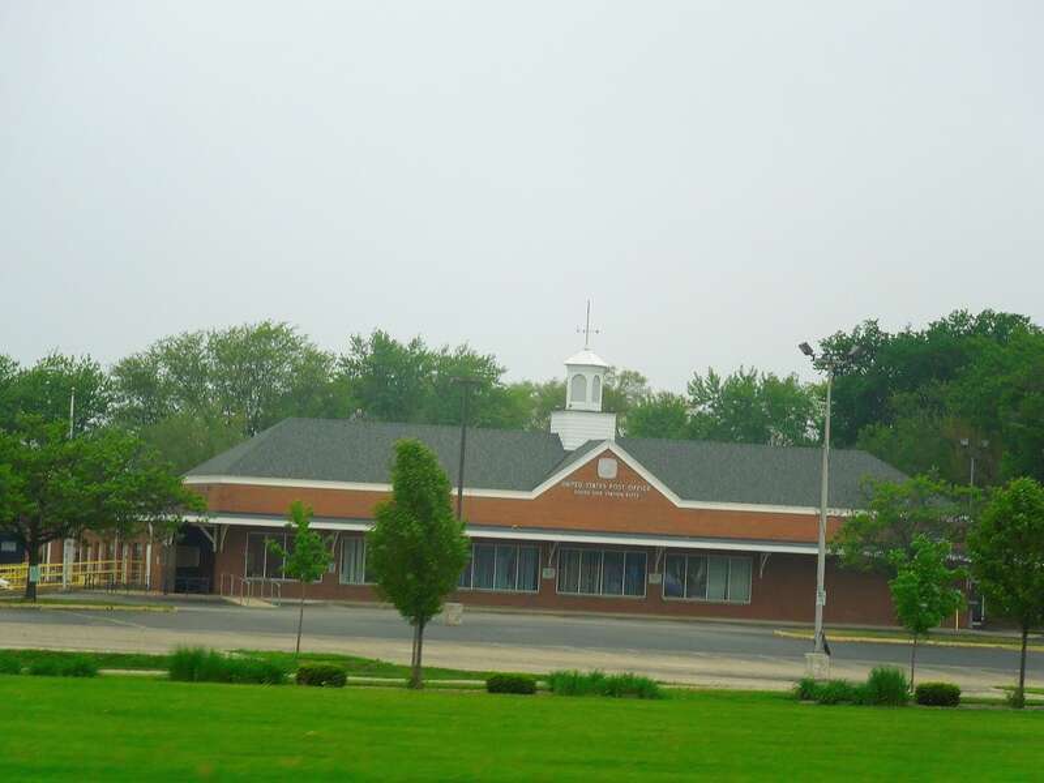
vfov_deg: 9.8
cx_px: 522
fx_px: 4554
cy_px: 392
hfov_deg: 13.1
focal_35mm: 151
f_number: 4.9
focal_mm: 27.2
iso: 500
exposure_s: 1/200
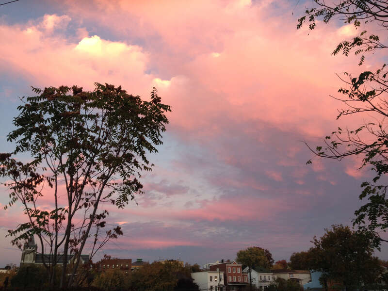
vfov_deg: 40.7
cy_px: 146
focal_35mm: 35
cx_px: 194
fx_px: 392
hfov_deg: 52.6
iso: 50
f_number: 2.4
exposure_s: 1/30
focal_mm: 4.28
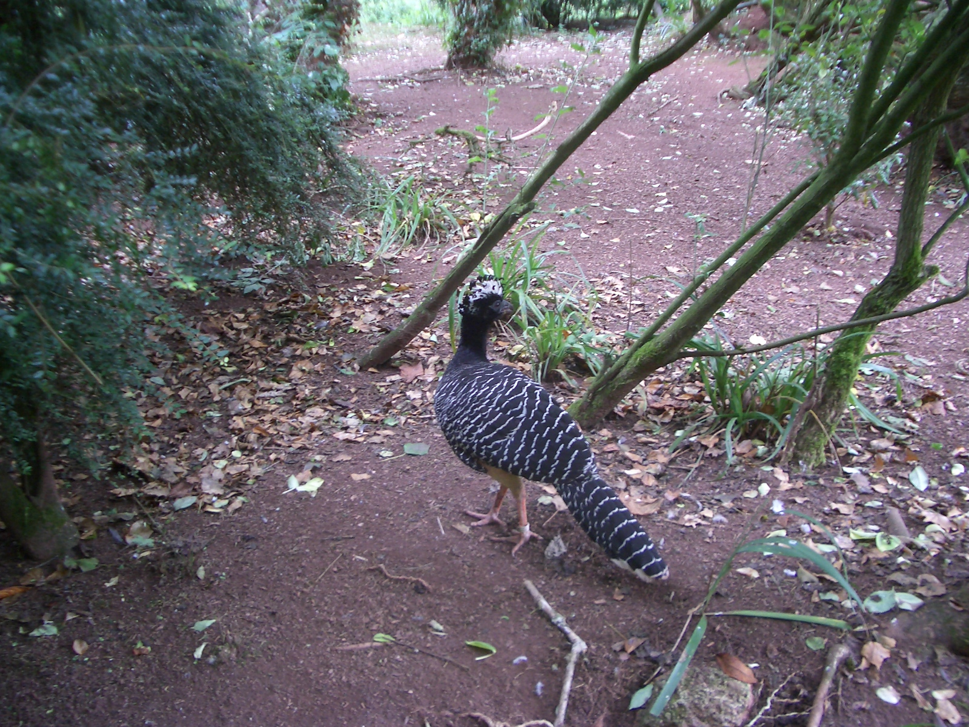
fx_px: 980
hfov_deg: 52.6
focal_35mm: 35
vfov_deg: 40.7
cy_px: 364
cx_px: 484
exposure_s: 1/13
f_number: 2.6
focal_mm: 5.8
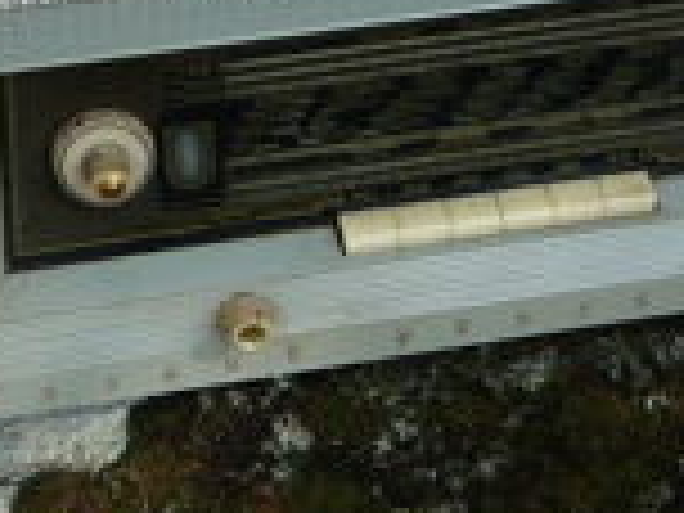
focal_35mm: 95
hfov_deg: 20.6
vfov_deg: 15.5
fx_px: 1877
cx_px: 256
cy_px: 202
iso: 100
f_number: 3.3
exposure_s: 1/60
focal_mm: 5.2
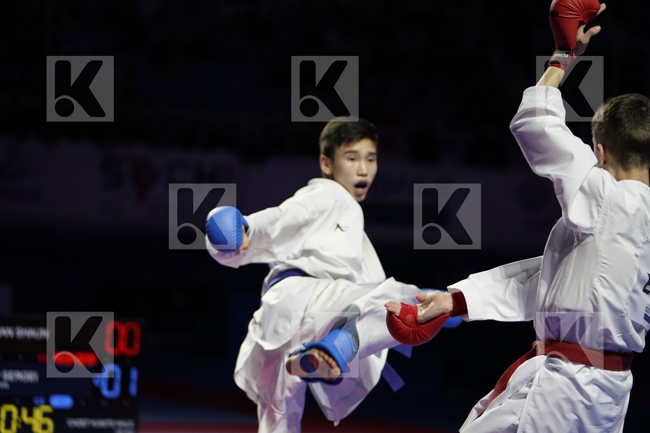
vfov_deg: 10.5
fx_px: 2347
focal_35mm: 130
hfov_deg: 15.8
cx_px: 325
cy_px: 216
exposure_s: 1/1000
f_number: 2.8
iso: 1600
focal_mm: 130
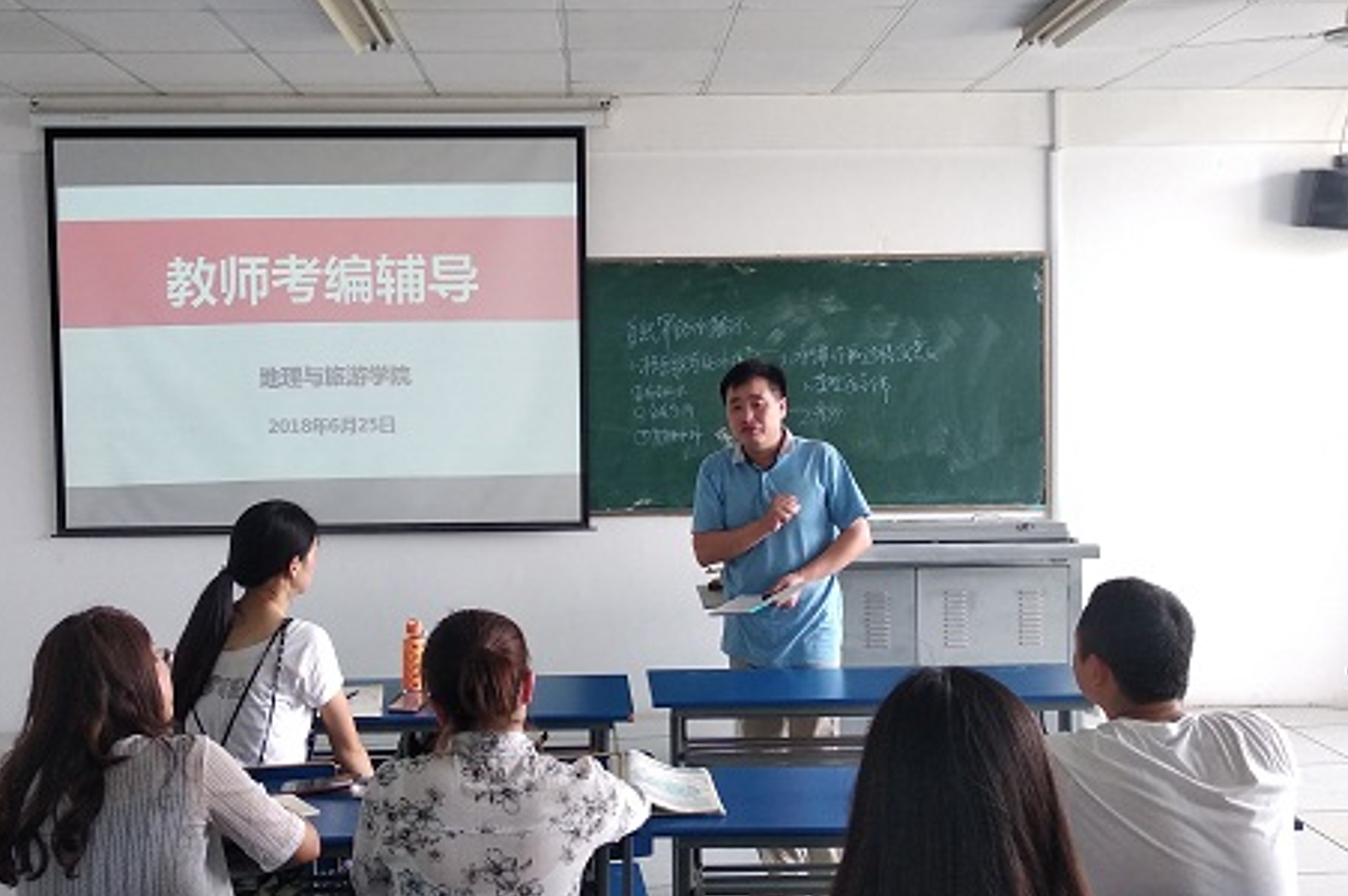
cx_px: 640
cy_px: 394
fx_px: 1347
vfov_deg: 36.8
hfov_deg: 53.1
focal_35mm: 36
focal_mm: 3.81
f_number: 2.2
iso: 320
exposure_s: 1/50
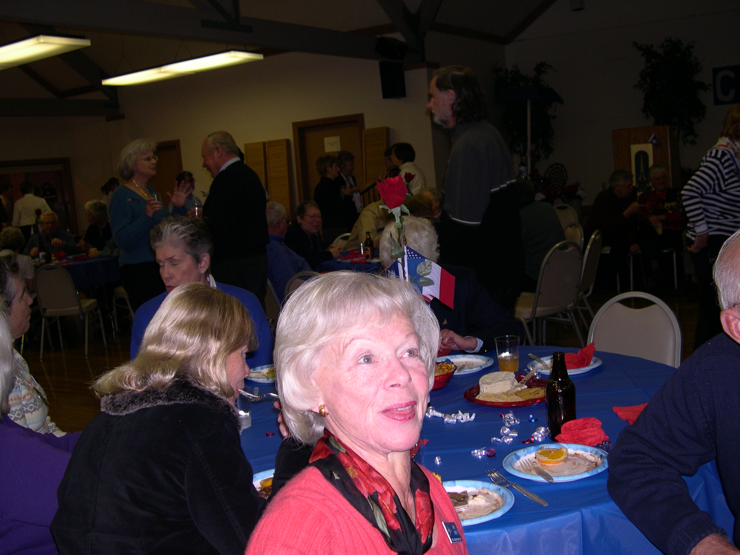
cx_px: 370
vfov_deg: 37.7
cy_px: 278
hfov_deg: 49.0
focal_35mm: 38
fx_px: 812
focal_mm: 8
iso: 100
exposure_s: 1/60
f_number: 2.8
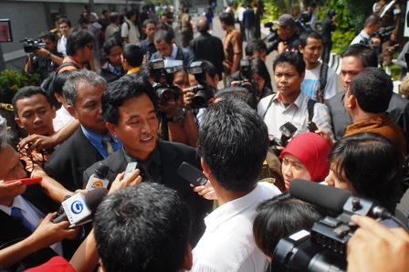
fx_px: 341
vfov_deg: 43.5
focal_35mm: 30
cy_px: 136
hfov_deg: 62.0
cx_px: 204
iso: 100
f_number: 2.8
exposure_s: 1/1000
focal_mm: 20
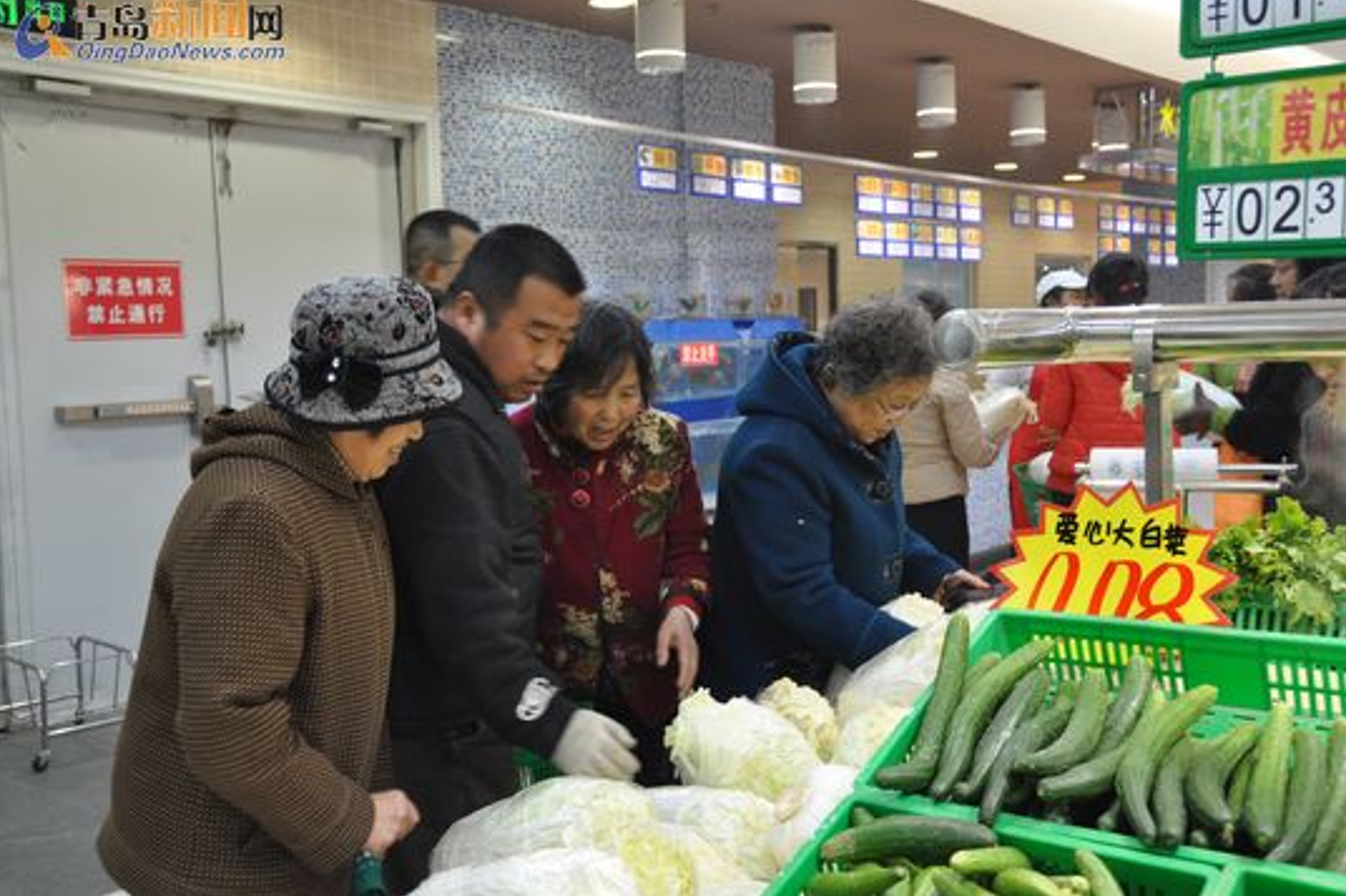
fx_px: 1495
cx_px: 660
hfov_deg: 48.5
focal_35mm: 40
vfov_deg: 33.4
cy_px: 440
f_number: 3.8
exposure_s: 1/50
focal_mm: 26
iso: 400
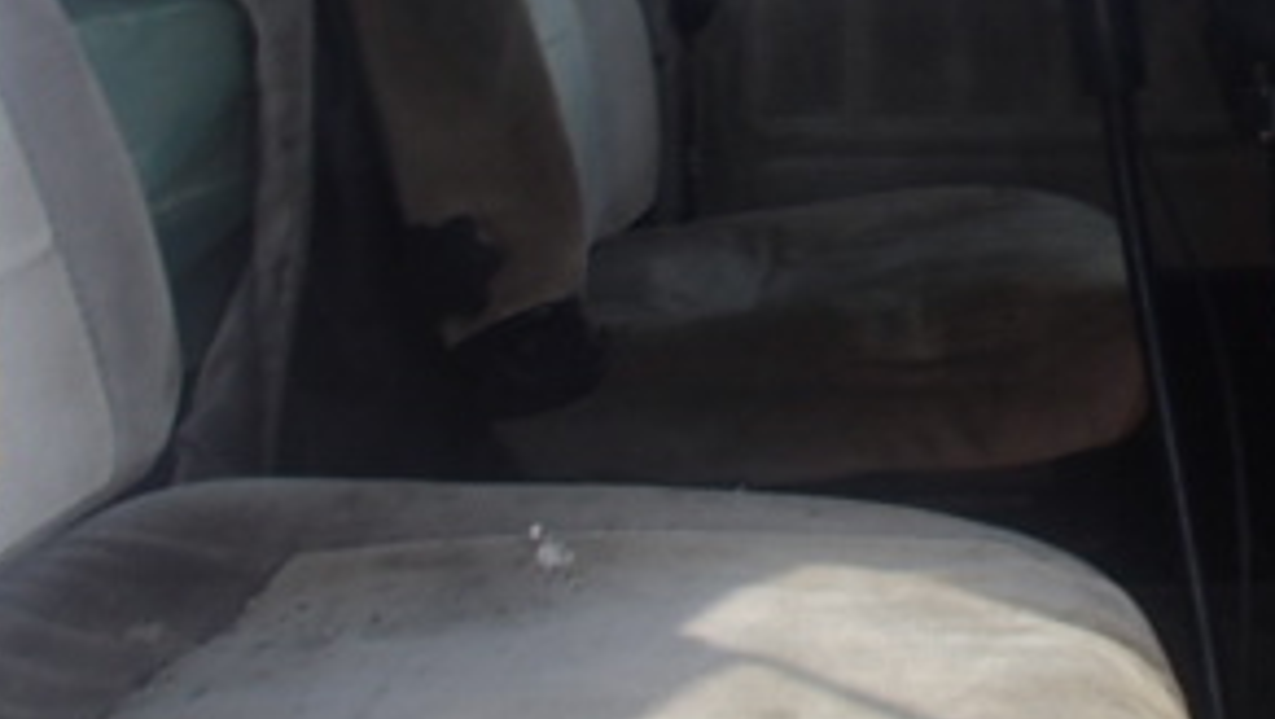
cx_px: 1091
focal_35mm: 67
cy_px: -44
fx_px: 2266
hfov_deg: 30.3
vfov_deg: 17.5
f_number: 3.9
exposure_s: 1/100
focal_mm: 5
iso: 100
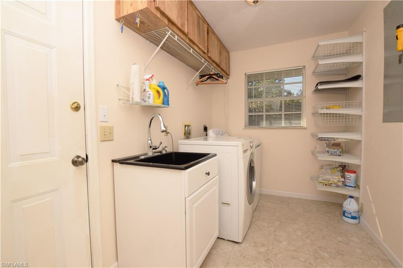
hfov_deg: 100.4
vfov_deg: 77.3
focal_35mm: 15
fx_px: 168
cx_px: 202
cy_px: 134
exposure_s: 1/60
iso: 250
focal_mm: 10
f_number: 16
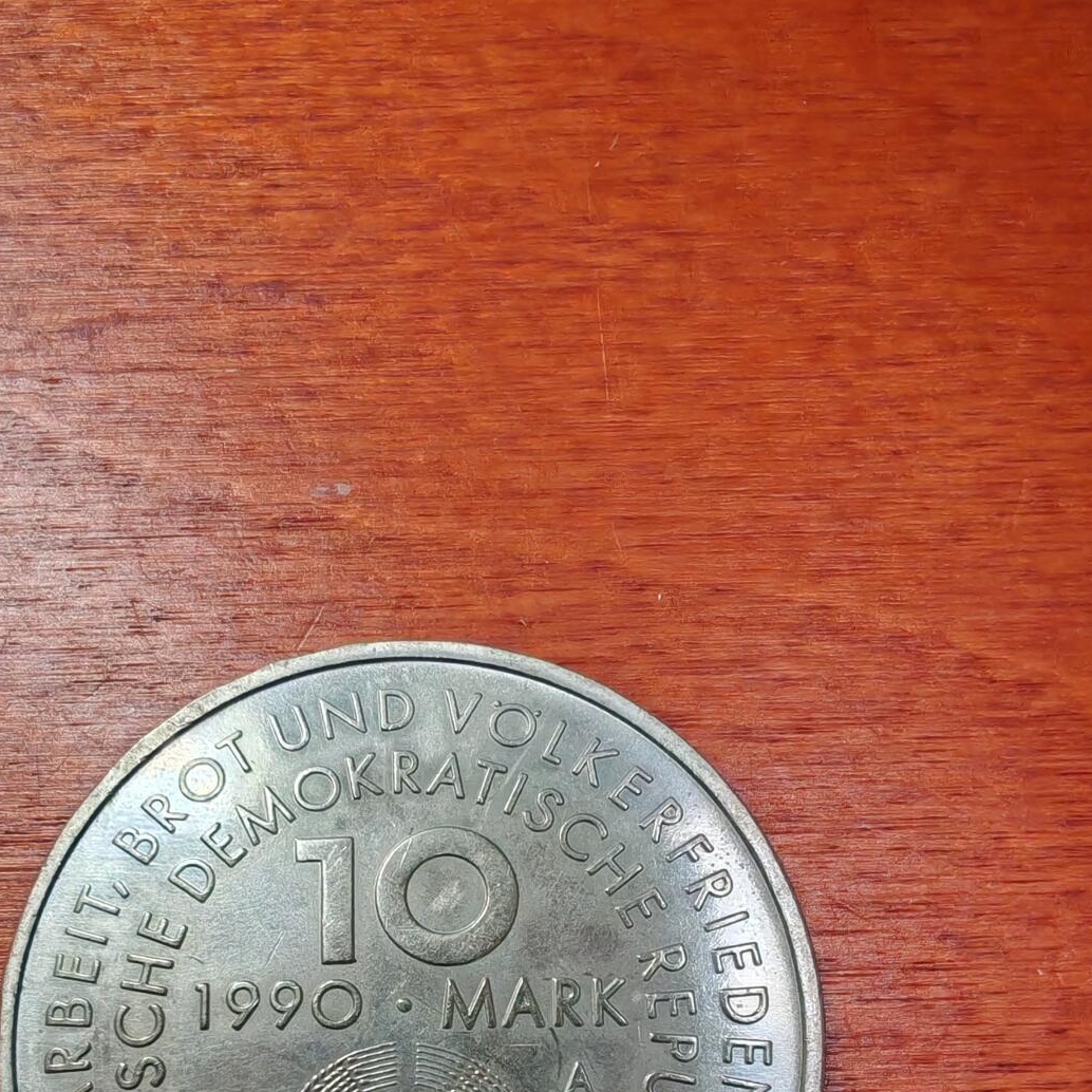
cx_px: 413
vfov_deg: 39.3
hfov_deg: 41.6
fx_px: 1428
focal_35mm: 40
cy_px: 949
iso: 100
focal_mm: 1.96
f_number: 2.2
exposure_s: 1/50
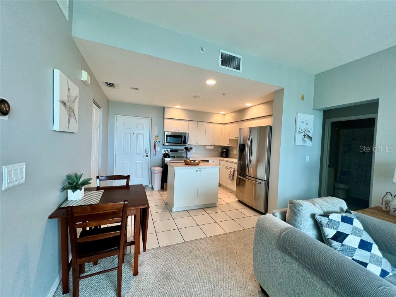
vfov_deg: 89.9
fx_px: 149
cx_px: 198
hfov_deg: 106.2
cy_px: 148
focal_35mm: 13
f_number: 1.8
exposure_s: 1/120
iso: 250
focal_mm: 1.57
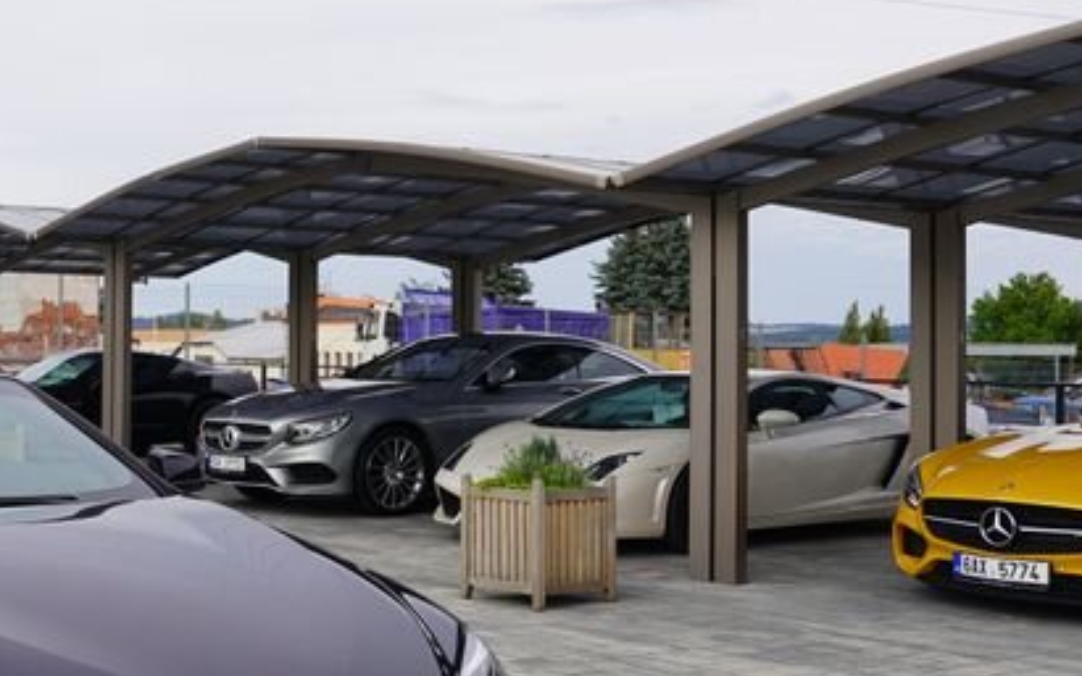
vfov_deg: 21.3
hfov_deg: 31.3
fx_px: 1799
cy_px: 312
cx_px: 37
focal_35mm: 61
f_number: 8
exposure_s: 1/125
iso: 100
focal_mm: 24
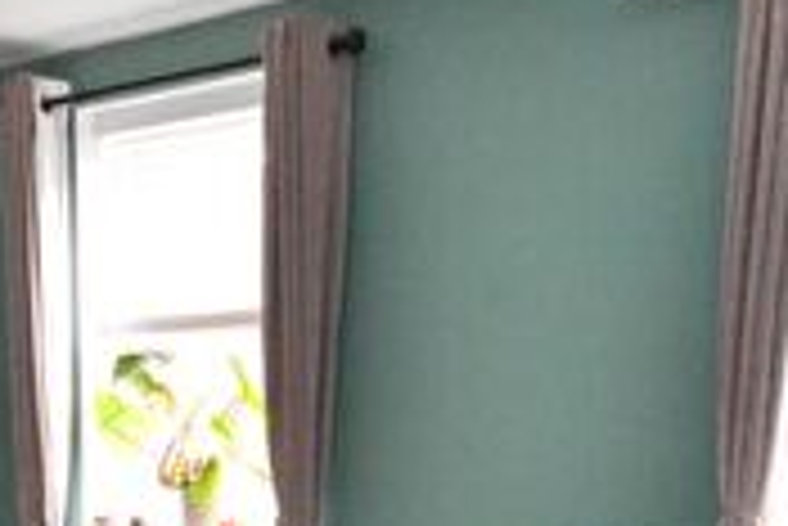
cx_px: 239
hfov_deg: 33.0
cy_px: 847
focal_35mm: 60
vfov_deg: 19.1
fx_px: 1314
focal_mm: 10
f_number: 4
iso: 1250
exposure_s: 1/60
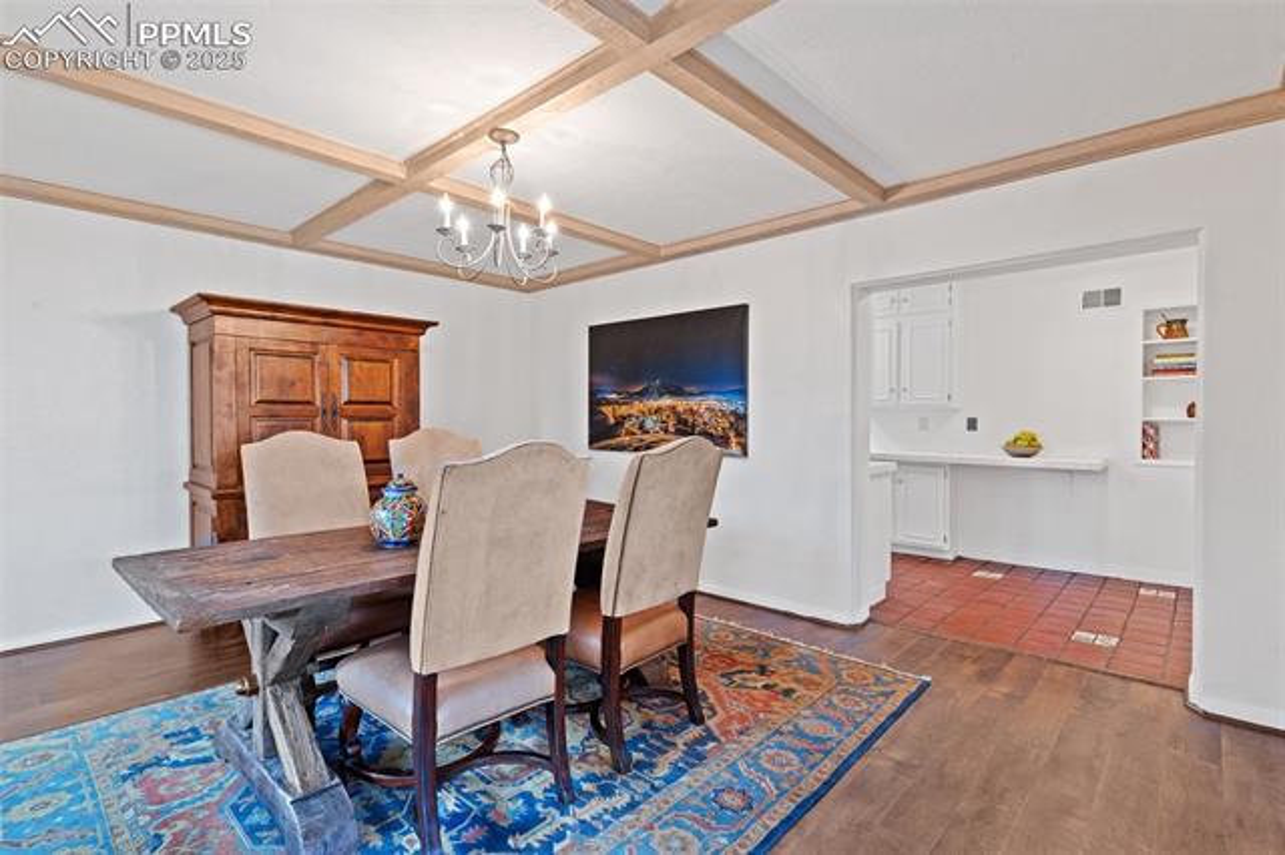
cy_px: 428
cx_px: 642
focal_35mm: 17
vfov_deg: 70.4
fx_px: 606
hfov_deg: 93.3
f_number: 8
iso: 400
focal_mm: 17
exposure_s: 1.6
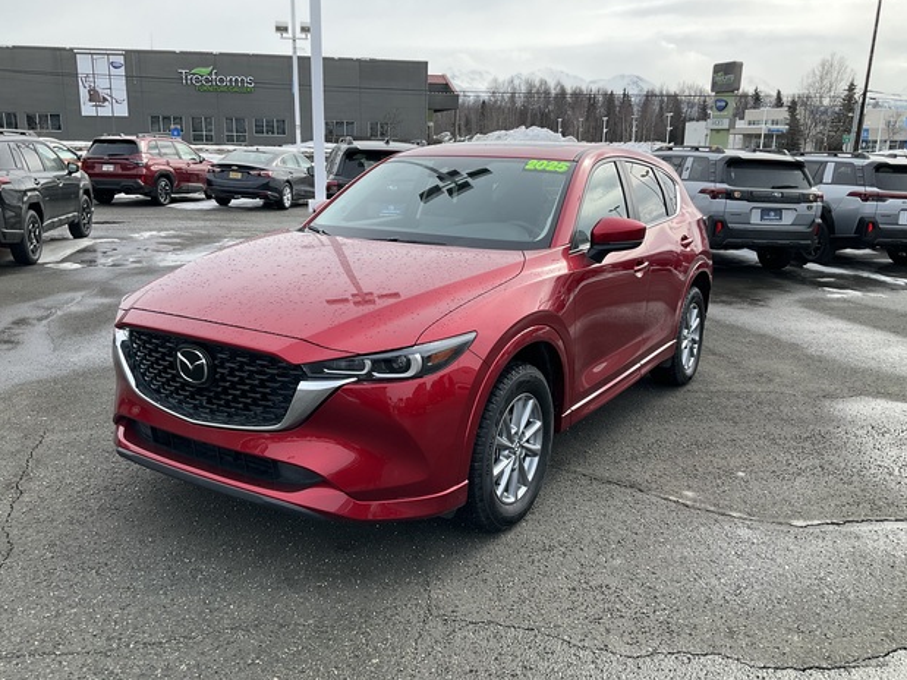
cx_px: 444
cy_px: 331
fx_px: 786
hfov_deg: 60.0
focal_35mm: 30
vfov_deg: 46.8
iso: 25
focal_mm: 3
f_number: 1.8
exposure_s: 1/944
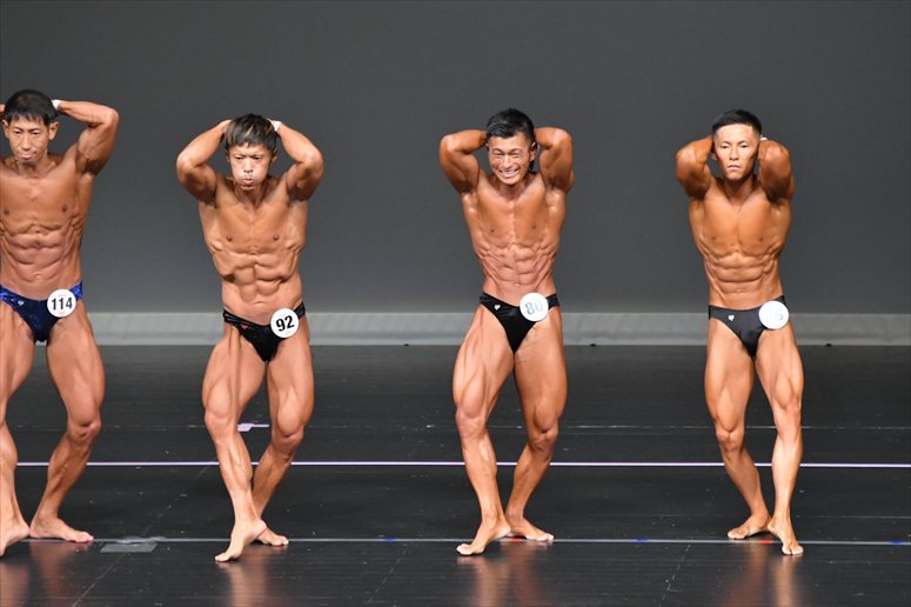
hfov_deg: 6.5
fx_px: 7967
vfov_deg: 4.4
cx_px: 456
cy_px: 304
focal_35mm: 315
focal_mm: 210
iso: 5000
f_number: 5.6
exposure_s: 1/400
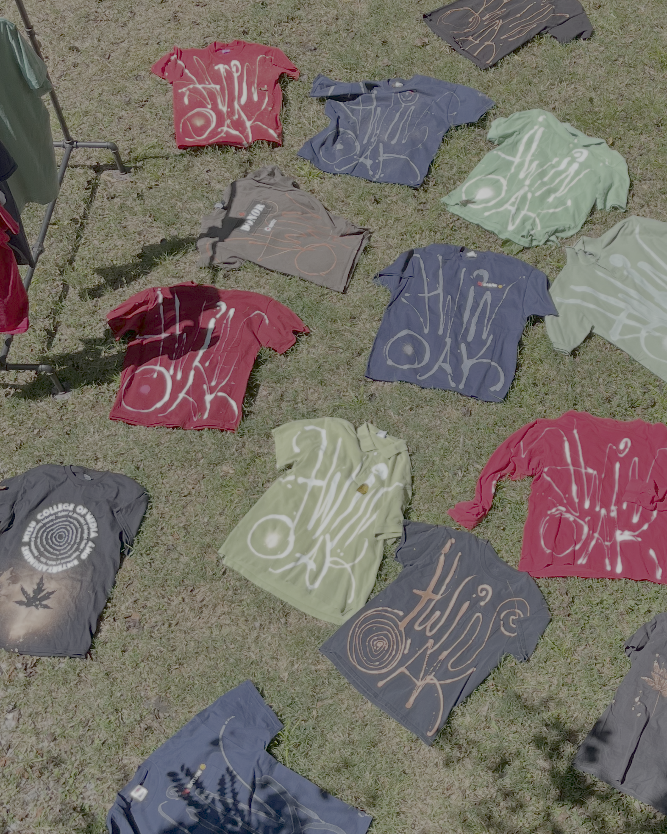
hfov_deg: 28.7
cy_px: 340
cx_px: 496
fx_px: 1283
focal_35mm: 52
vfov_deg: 35.9
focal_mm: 5.1
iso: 50
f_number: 1.6
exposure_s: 1/1647
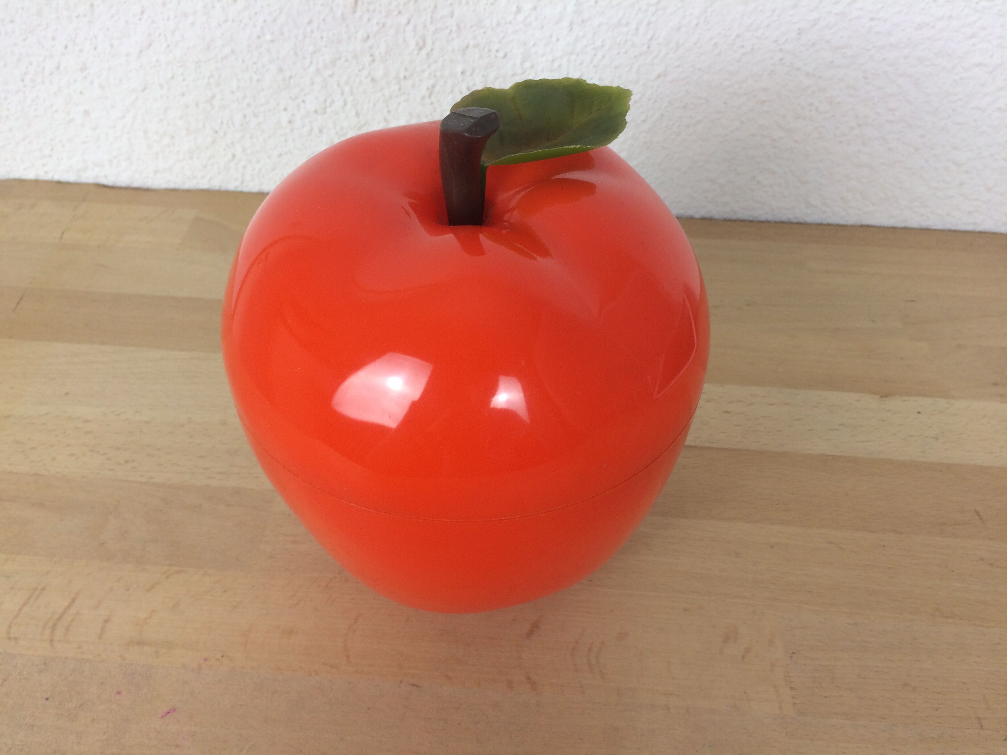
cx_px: 504
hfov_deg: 61.7
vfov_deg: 48.2
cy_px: 378
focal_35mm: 29
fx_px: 844
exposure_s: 1/50
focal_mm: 4.15
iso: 50
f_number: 2.2
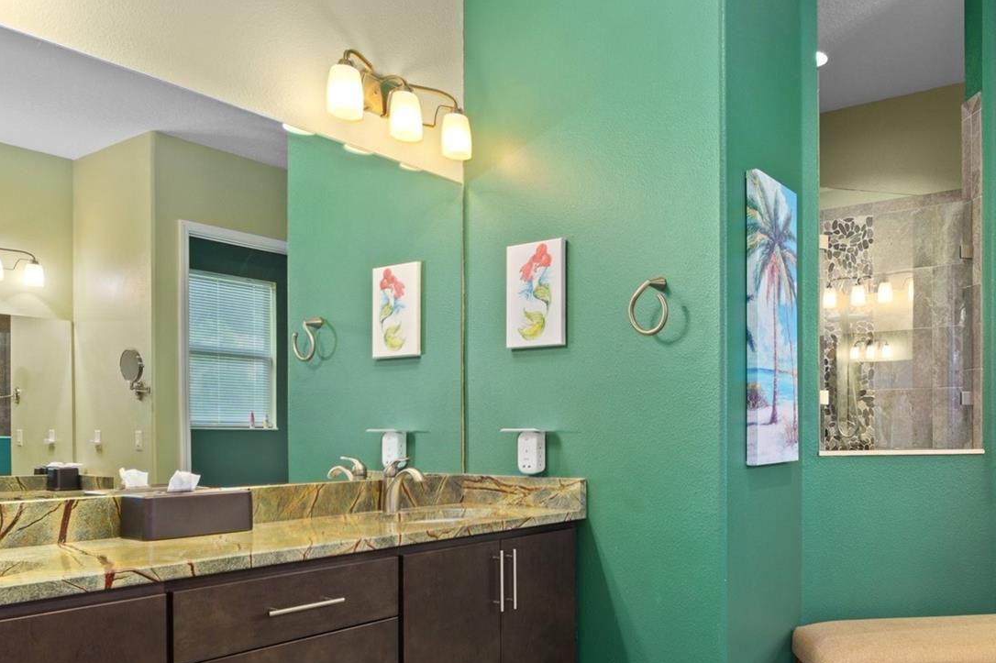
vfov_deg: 44.6
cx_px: 717
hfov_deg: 61.4
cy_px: 444
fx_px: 795
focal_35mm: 29
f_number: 8
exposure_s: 1
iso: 320
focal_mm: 13
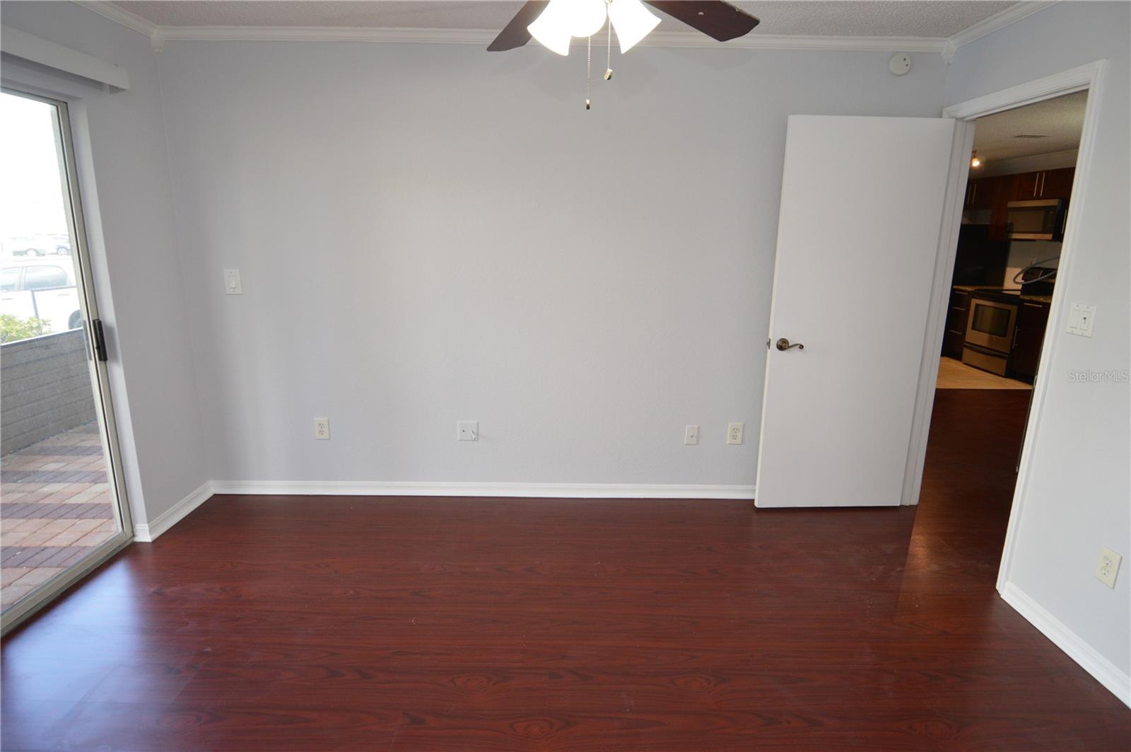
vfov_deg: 67.3
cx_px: 566
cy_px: 376
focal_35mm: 18
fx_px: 565
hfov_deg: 90.1
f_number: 4
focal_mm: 12
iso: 500
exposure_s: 1/60
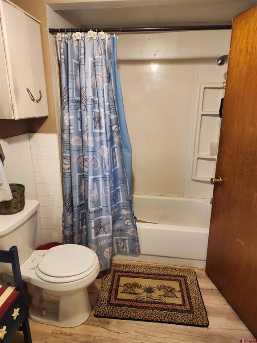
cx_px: 128
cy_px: 172
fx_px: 228
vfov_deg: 73.9
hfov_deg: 58.9
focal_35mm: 23
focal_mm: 5.4
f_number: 1.8
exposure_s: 1/60
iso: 400
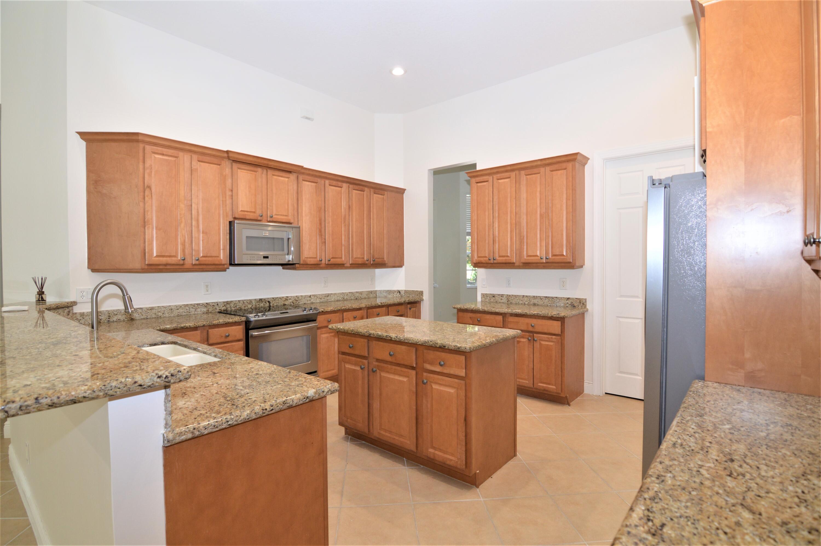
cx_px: 410
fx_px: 376
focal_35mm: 16
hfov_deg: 95.0
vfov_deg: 71.9
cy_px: 273
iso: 400
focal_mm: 11
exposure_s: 1/60
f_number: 4
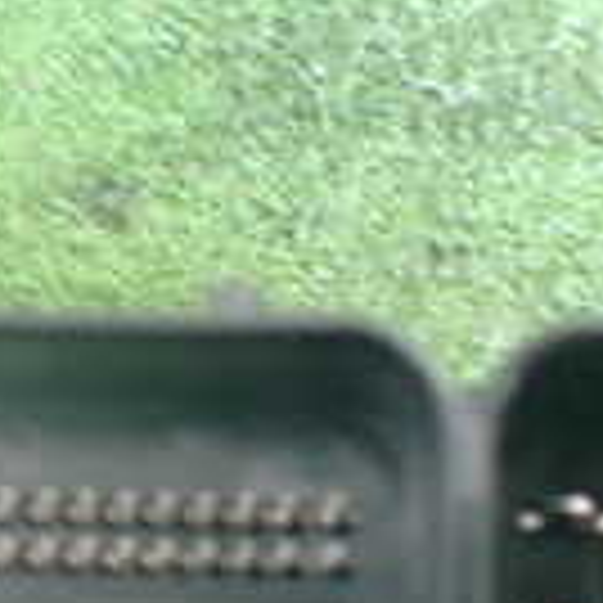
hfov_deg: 14.6
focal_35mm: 119
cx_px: 238
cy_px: 418
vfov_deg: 14.6
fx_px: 2345
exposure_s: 1/30
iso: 800
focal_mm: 5.4
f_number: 2.3
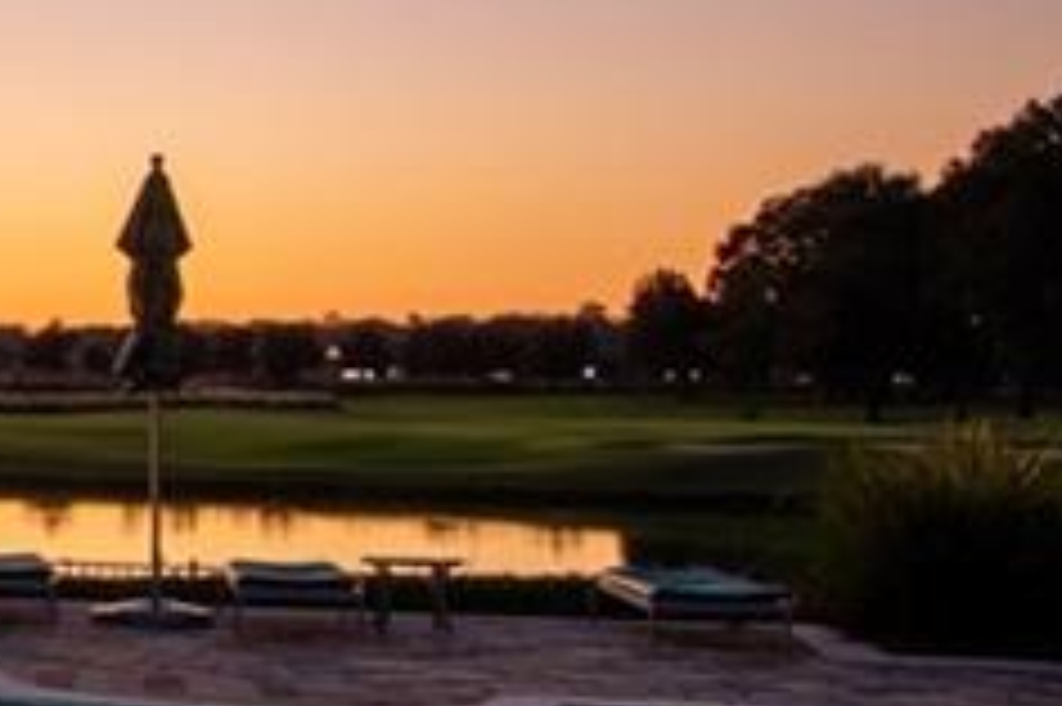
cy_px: 441
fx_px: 2800
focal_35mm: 95
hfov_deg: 15.6
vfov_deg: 14.4
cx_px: -1224
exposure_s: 1/8
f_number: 8
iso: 64
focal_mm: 14
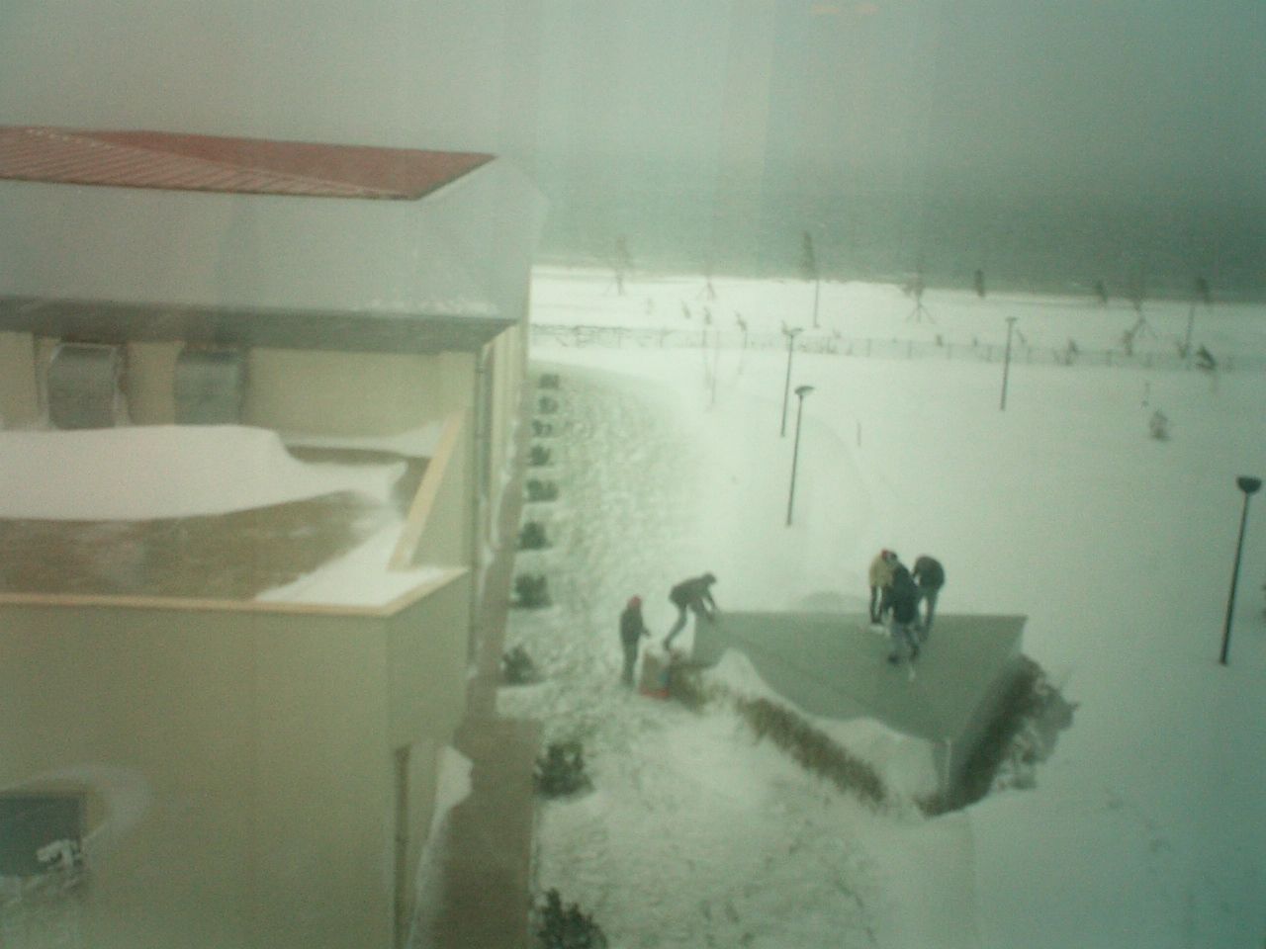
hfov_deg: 50.1
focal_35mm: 37
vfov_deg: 38.7
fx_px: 1353
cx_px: 633
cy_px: 474
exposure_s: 1/80
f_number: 3.5
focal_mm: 5.6
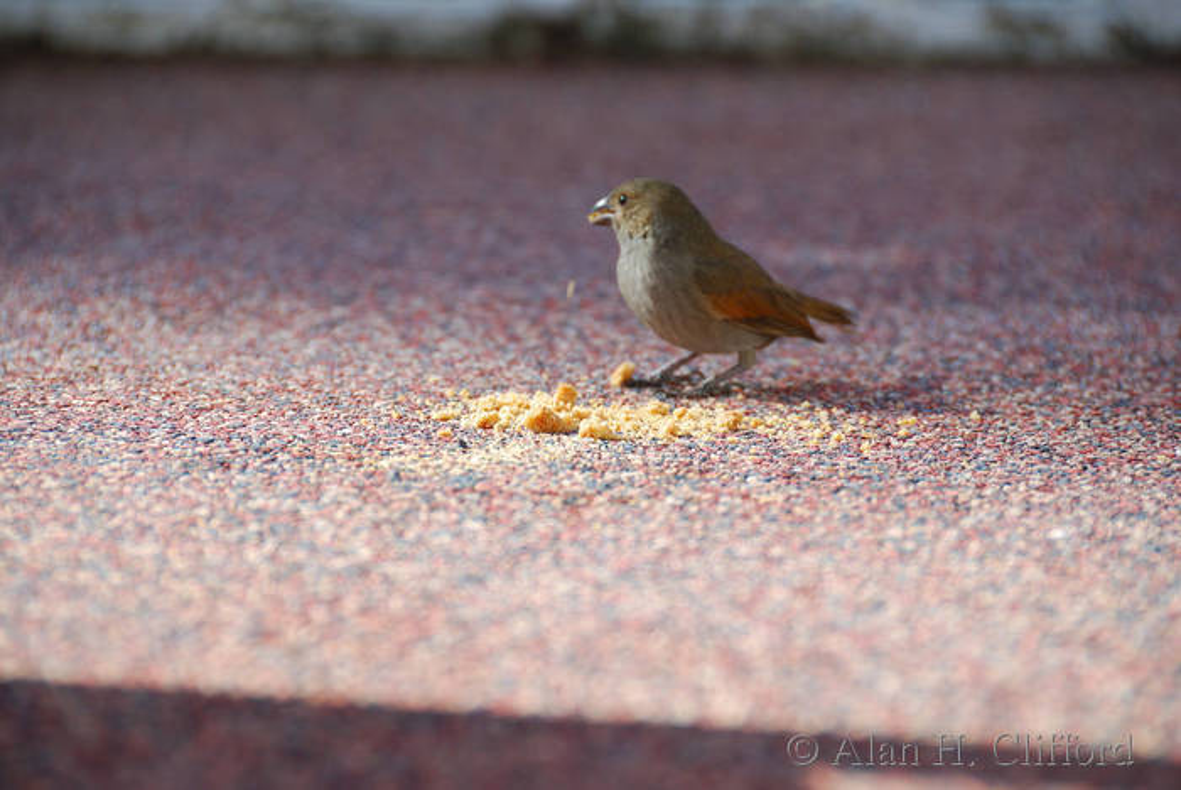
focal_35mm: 300
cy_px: 395
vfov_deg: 4.6
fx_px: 9850
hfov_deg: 6.9
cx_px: 590
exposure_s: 1/160
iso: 100
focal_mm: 200
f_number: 6.3
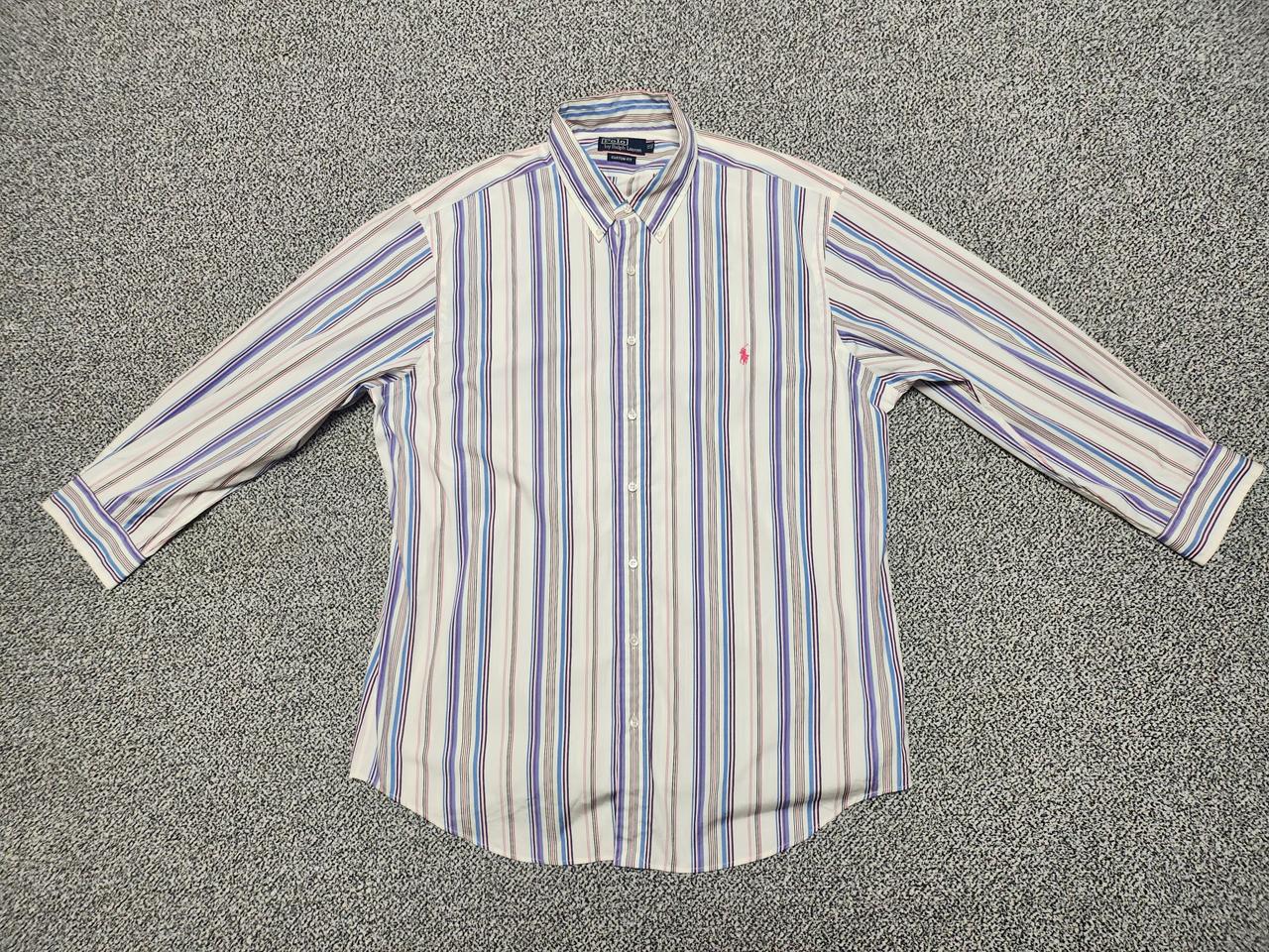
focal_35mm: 24
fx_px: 880
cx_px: 634
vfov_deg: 56.8
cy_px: 476
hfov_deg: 71.6
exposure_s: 1/120
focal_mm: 5
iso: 200
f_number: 1.8
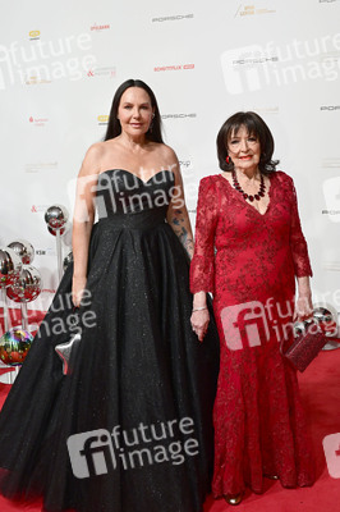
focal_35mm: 38
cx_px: 170
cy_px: 256
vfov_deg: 50.7
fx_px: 539
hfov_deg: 35.0
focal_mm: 38
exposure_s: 1/160
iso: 1600
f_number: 5.6
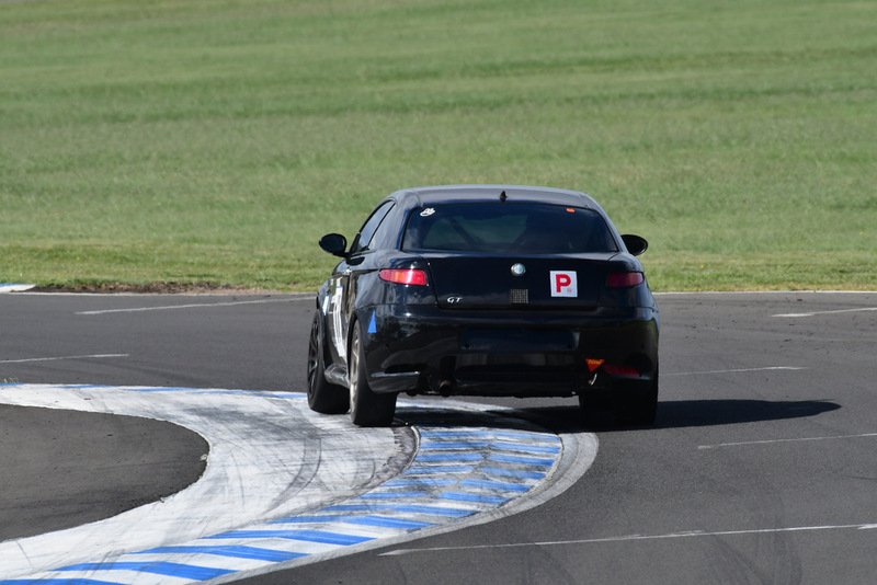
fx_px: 18276
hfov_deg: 2.7
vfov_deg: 1.8
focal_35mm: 750
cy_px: 292
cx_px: 438
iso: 400
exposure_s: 1/640
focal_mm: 500
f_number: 11
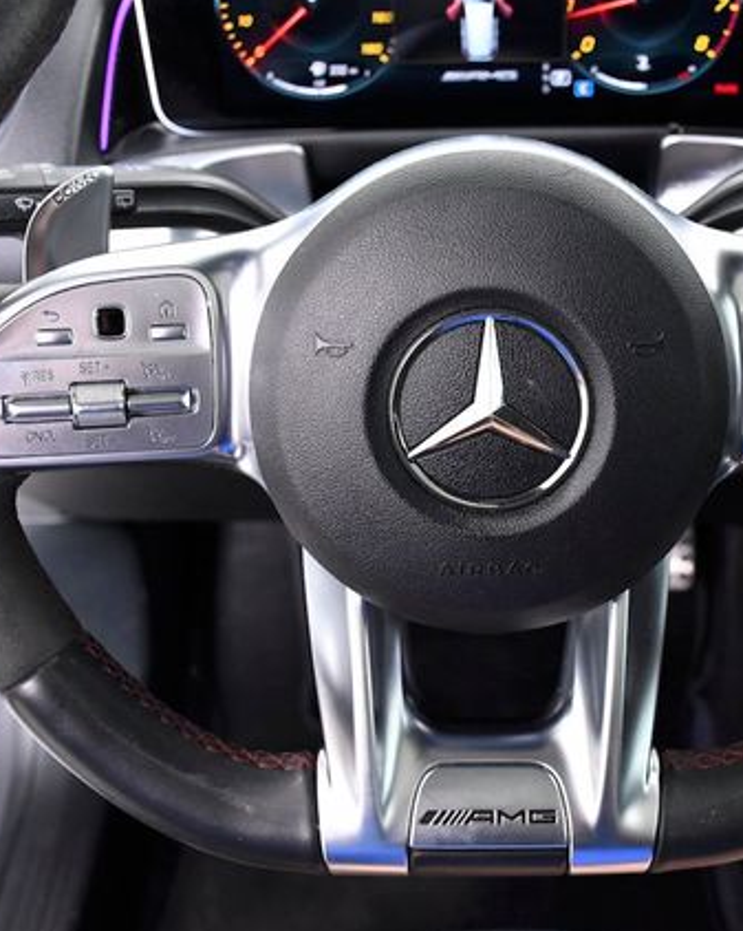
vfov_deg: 39.6
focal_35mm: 47
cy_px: 464
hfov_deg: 31.8
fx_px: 1293
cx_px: 496
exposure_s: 1/80
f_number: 4.5
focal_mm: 22
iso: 2500
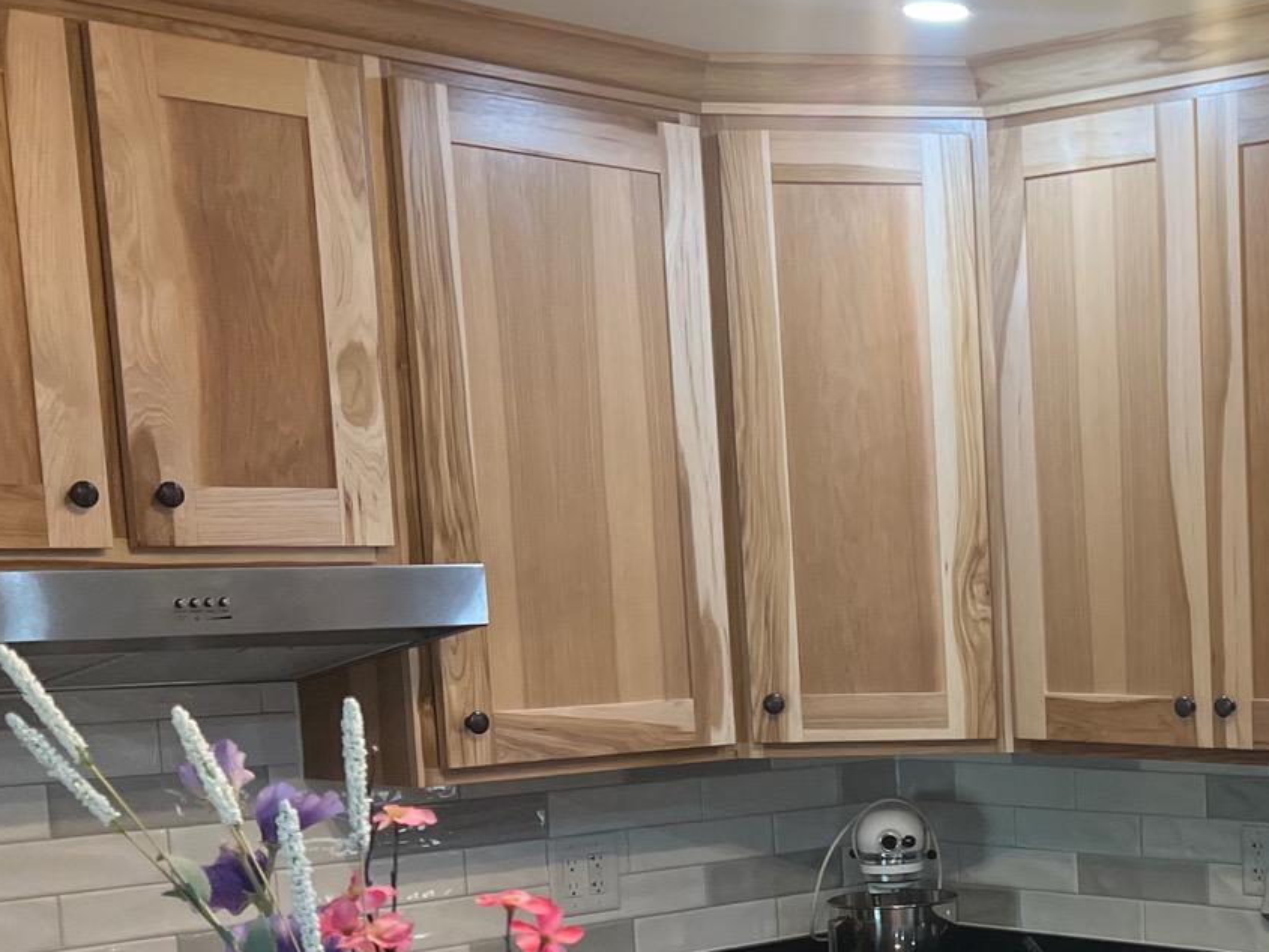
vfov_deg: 22.6
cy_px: 907
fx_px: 2310
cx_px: 1386
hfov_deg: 28.1
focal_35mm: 63
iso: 100
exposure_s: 1/120
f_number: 1.5
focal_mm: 5.7
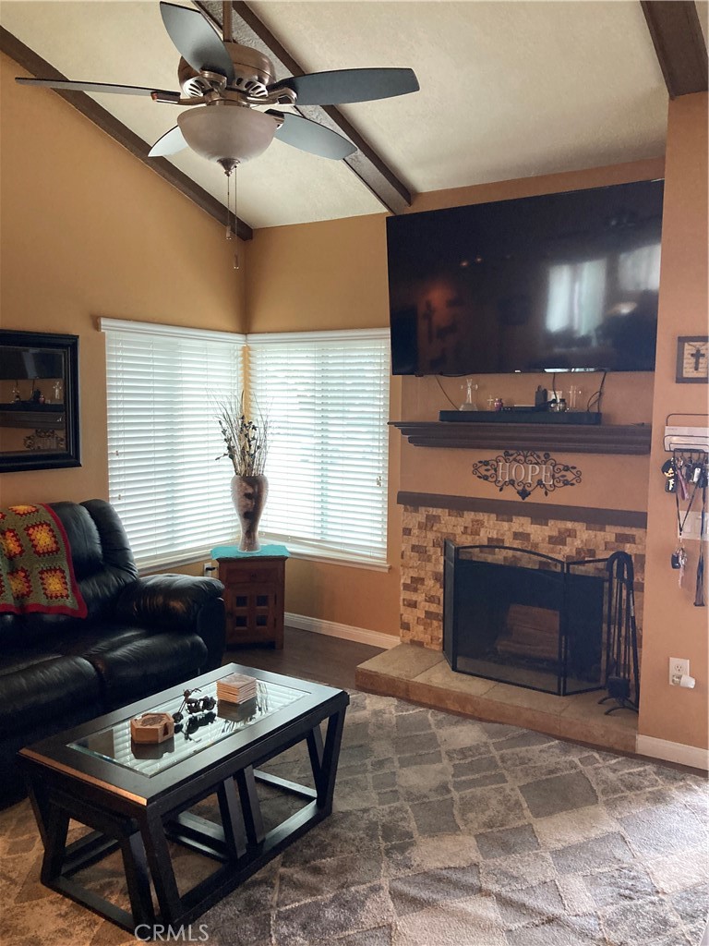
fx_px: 765
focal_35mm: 28
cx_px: 354
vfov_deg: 63.4
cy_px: 473
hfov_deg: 49.7
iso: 200
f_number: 1.8
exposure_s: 1/60
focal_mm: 3.99
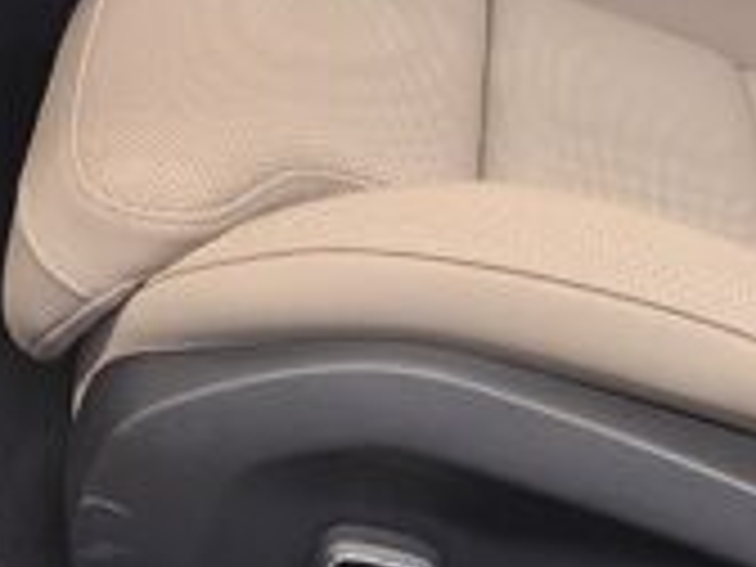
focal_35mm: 140
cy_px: -526
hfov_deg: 14.1
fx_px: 3058
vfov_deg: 9.9
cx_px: 256
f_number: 1.8
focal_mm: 5.4
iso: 320
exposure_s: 1/100
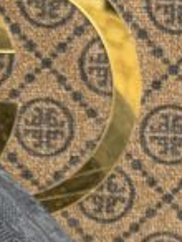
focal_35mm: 263
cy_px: 378
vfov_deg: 7.4
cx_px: -56
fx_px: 1838
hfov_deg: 5.6
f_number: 1.78
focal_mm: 6.76
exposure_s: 1/488
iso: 64
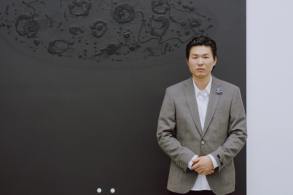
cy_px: 93
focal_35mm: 86
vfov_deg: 15.9
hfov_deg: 23.6
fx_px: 700
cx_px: 143
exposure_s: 1/80
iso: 250
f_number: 2
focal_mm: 55
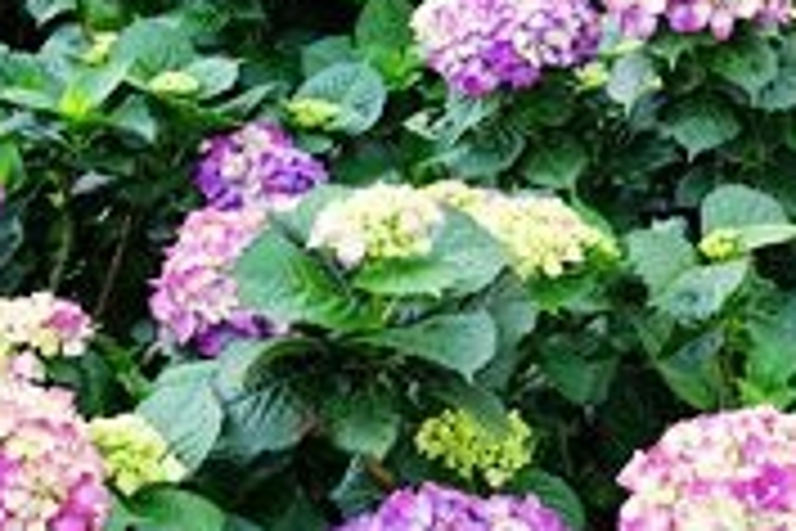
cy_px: 7
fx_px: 1946
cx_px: 693
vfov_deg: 15.3
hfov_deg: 22.6
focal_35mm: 88
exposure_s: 1/80
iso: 125
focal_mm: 8.8
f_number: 3.5
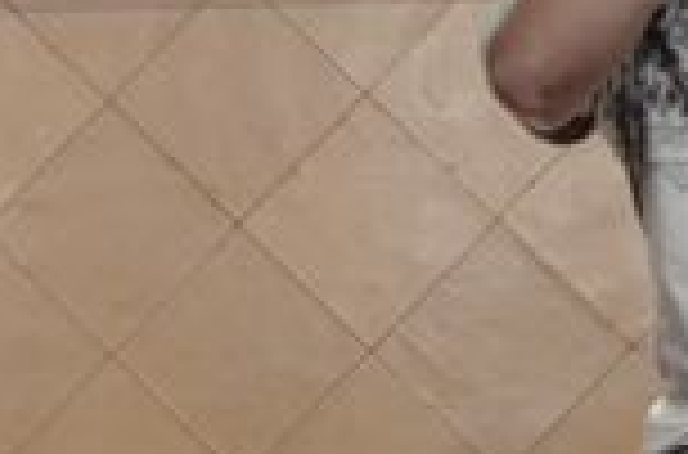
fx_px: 6402
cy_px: -49
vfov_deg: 4.1
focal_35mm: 336
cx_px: -247
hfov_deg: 6.1
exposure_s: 1/50
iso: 900
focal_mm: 38
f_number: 4.5
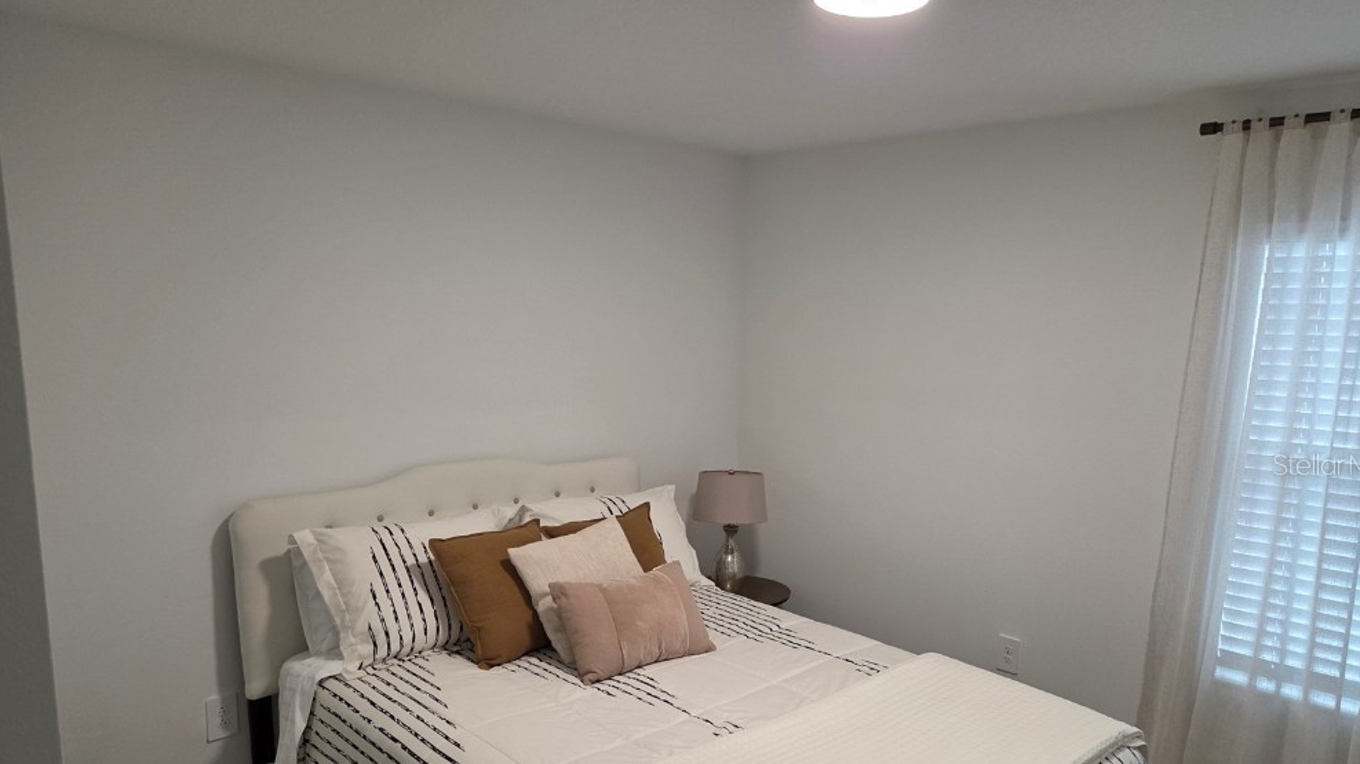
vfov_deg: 44.1
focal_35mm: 26
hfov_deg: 71.9
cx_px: 697
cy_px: 464
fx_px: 938
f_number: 1.8
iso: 320
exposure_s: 1/120
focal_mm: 5.4
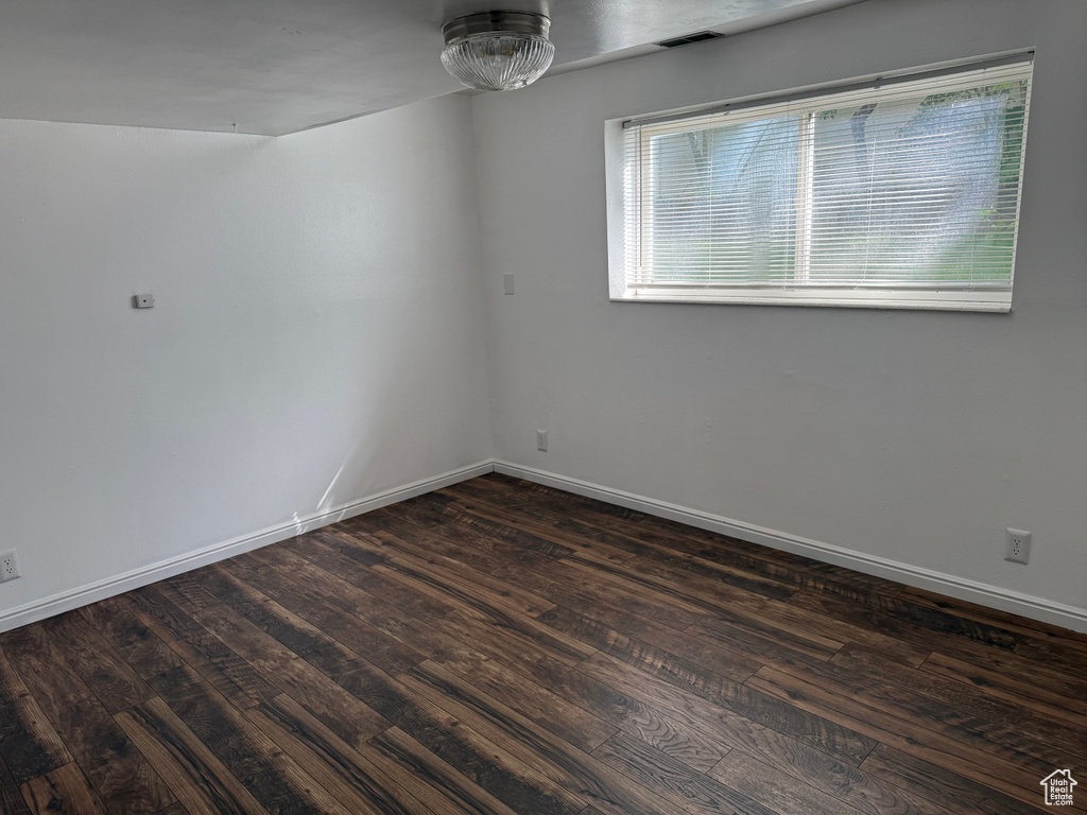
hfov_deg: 71.6
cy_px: 408
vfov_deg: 56.8
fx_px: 754
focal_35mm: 24
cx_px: 544
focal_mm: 6.76
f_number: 1.78
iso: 100
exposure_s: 1/303
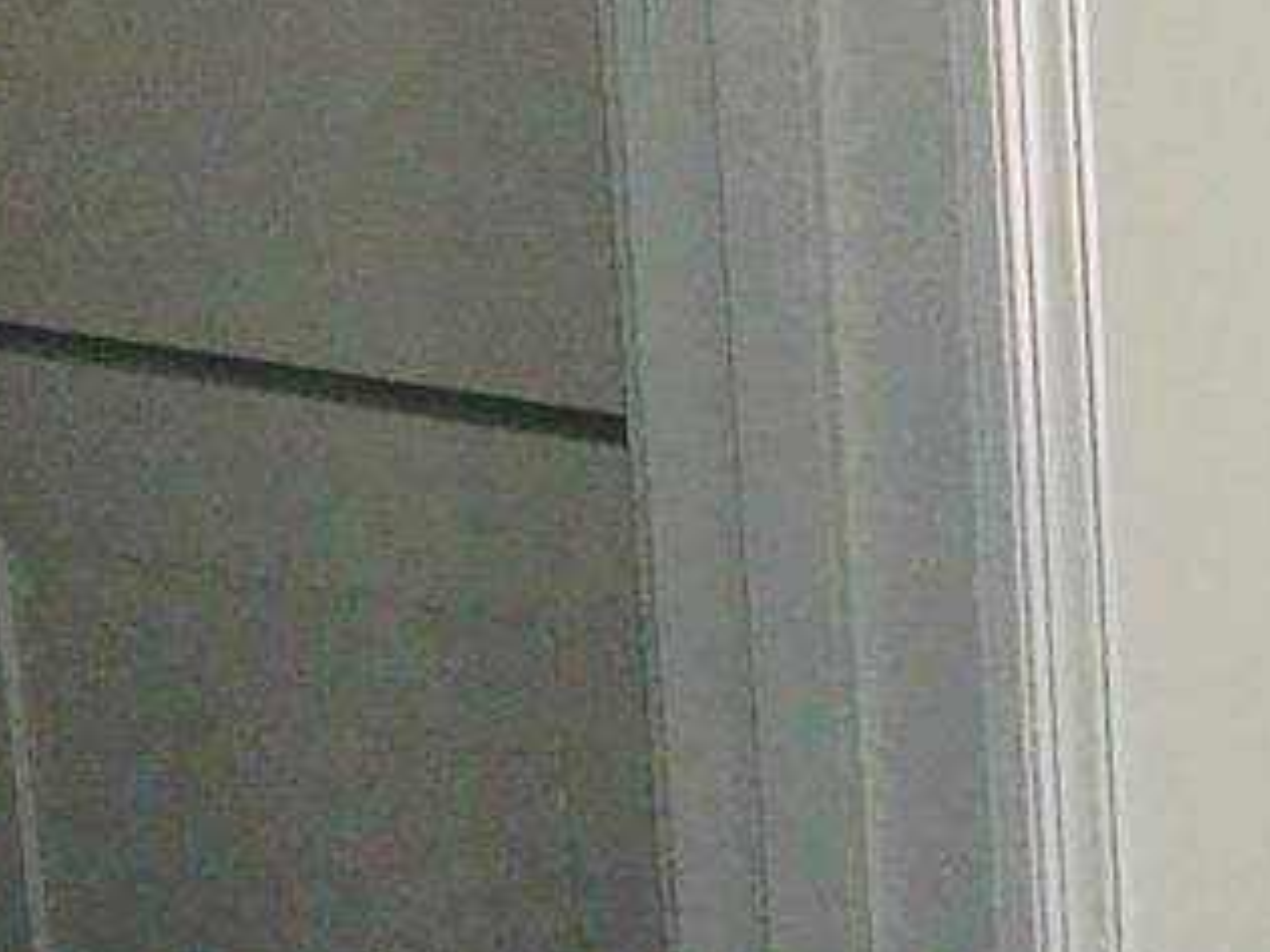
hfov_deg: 14.3
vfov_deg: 10.1
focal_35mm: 132
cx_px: 1680
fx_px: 4843
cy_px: -1193
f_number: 2.2
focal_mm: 4.15
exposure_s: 1/263
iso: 25
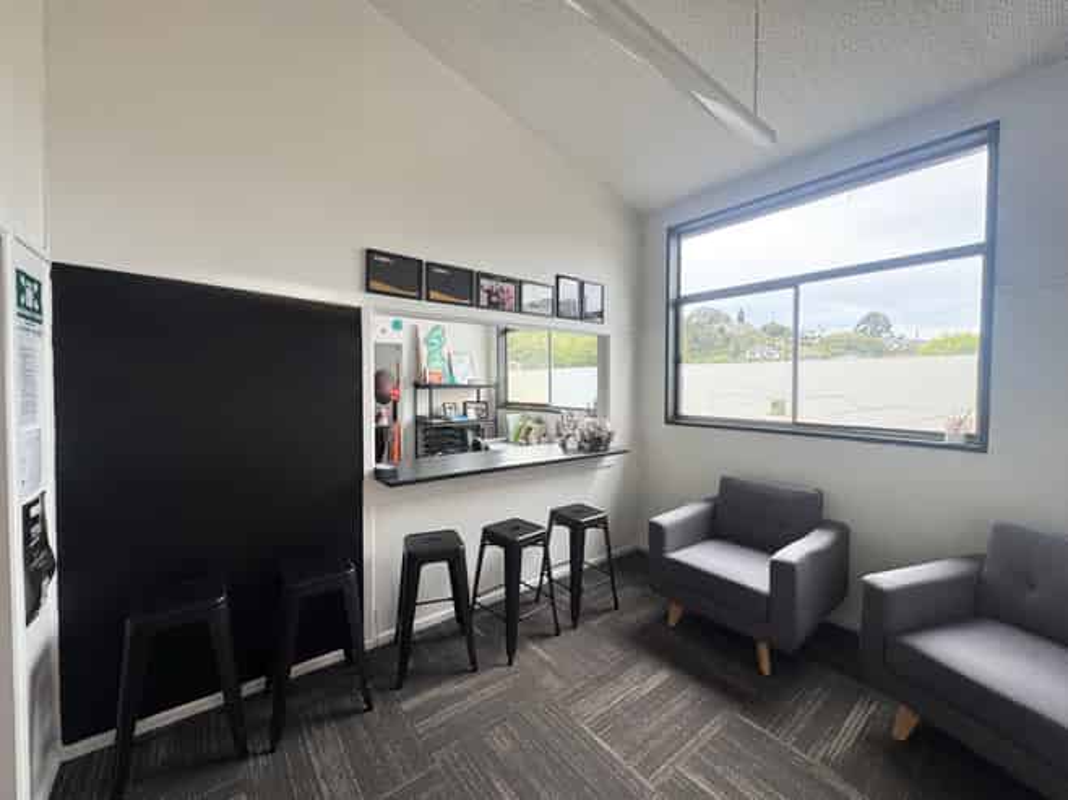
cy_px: 400
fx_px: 432
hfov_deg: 102.1
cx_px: 534
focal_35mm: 14
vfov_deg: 85.6
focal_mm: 2.22
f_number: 2.2
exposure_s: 1/137
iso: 40
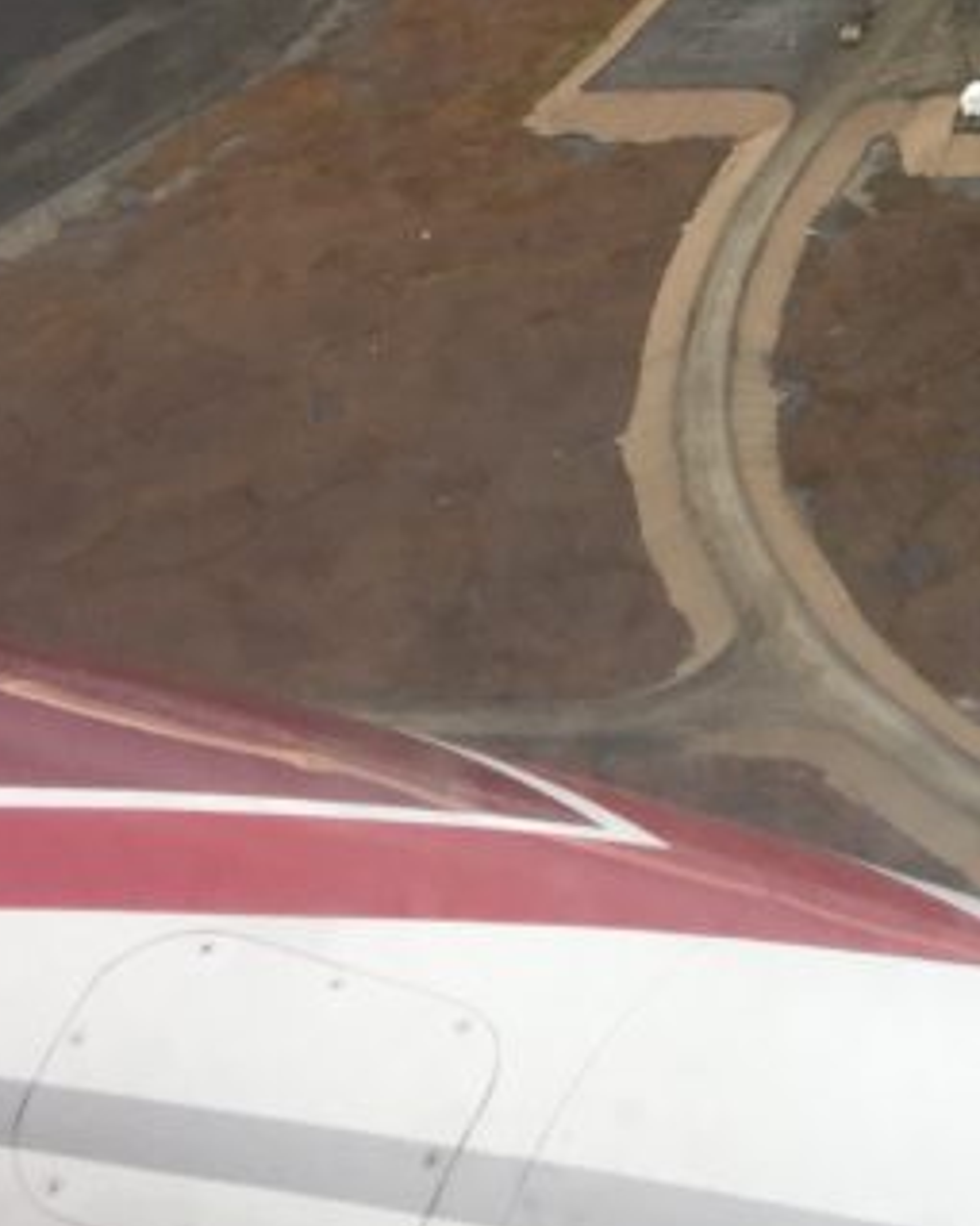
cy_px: -8
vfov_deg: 20.4
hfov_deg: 15.2
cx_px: 1599
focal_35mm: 91
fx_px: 3301
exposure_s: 1/120
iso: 32
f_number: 2.2
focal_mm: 4.15
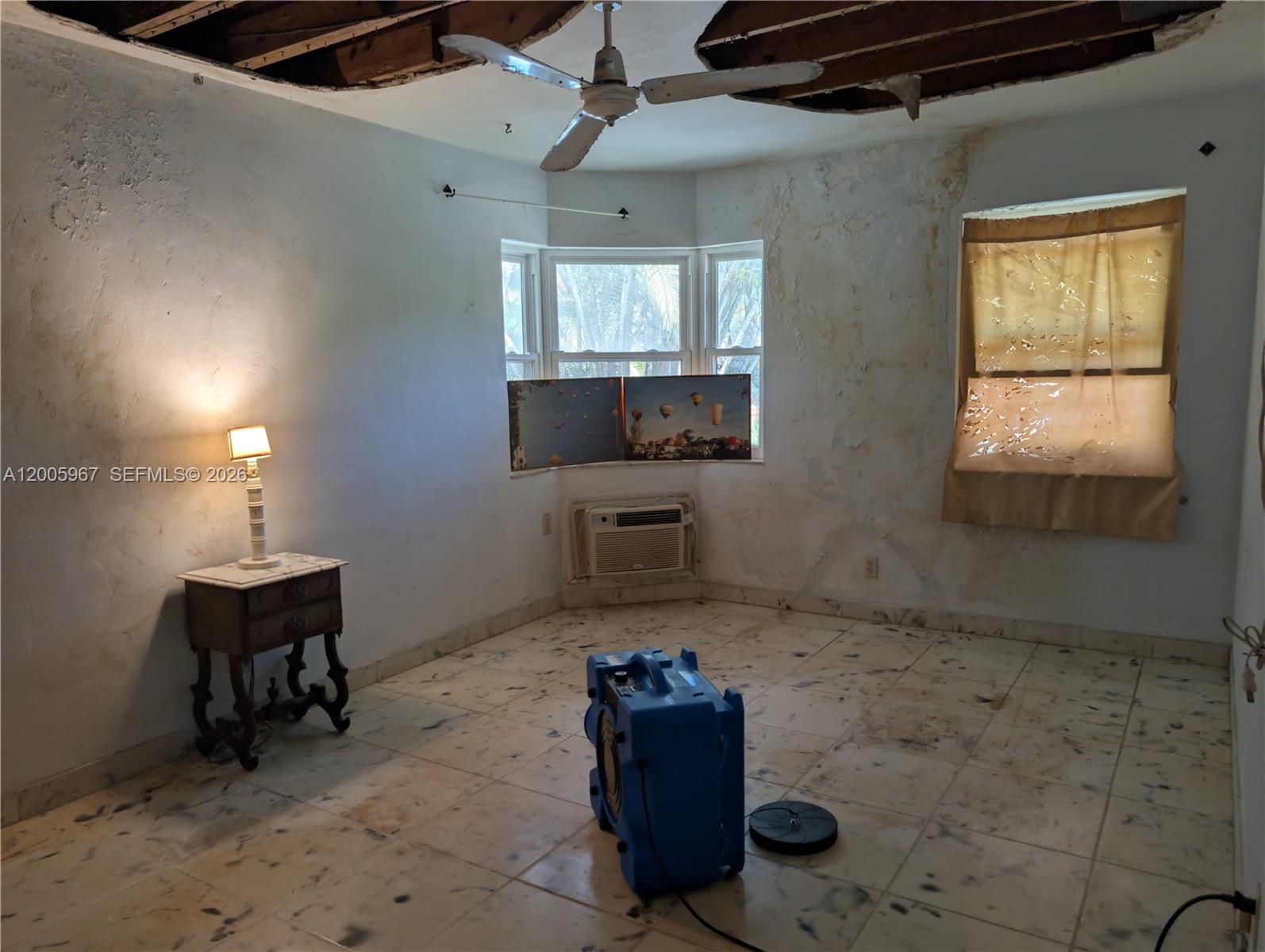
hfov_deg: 71.5
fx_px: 878
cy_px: 476
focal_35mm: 24
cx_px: 632
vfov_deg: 56.9
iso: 95
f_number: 1.68
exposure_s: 1/120
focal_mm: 6.9
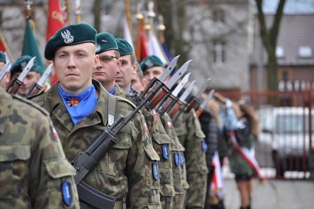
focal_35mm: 300
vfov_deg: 4.6
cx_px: 157
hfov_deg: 6.9
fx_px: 2614
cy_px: 104
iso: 200
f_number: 6.3
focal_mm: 200
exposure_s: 1/80
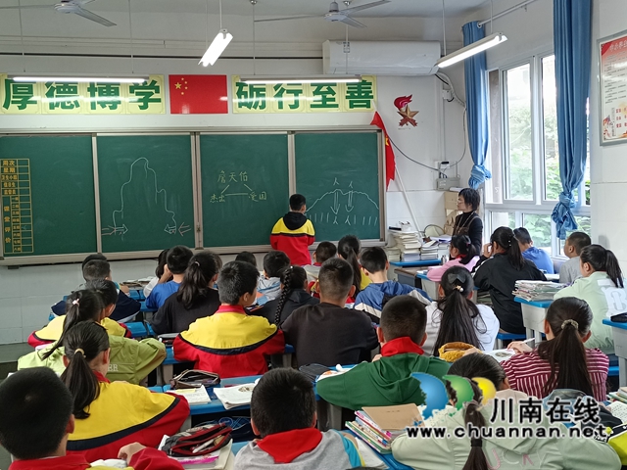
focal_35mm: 43
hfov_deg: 43.9
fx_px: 779
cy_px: 235
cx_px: 314
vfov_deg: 33.6
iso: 770
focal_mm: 4.71
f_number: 1.79
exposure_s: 1/50
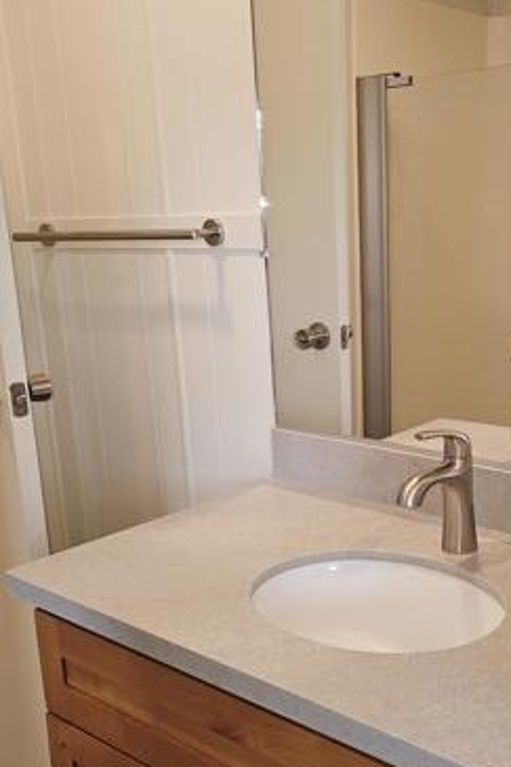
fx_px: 895
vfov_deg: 46.3
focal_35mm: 42
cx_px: 370
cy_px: 429
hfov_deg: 31.4
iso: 80
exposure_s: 1/60
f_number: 1.7
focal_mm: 6.3
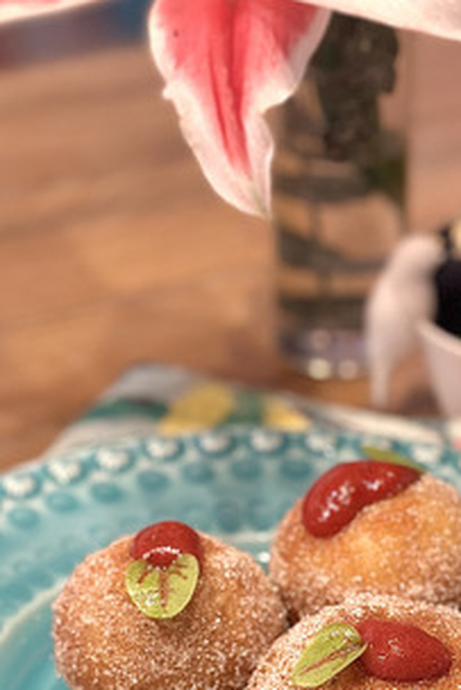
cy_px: 506
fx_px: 1573
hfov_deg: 16.6
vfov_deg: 24.5
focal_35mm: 82
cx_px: 299
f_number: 1.78
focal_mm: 6.86
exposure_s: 1/33
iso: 320
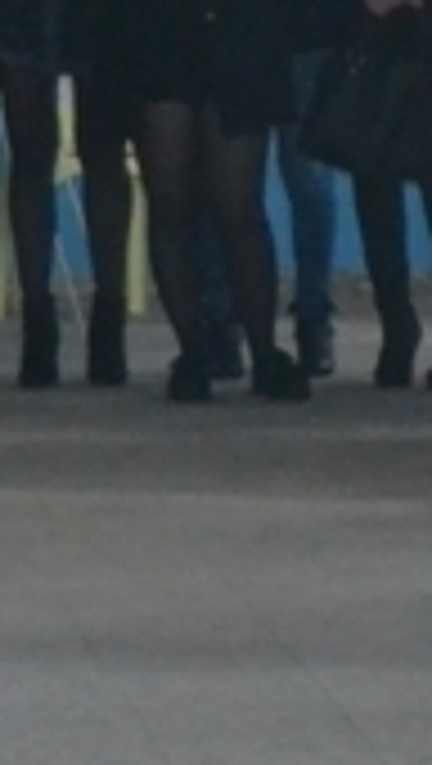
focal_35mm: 340
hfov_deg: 3.4
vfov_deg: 6.3
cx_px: 1624
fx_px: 6903
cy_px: 160
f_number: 5.3
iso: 3200
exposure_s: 1/60
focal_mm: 46
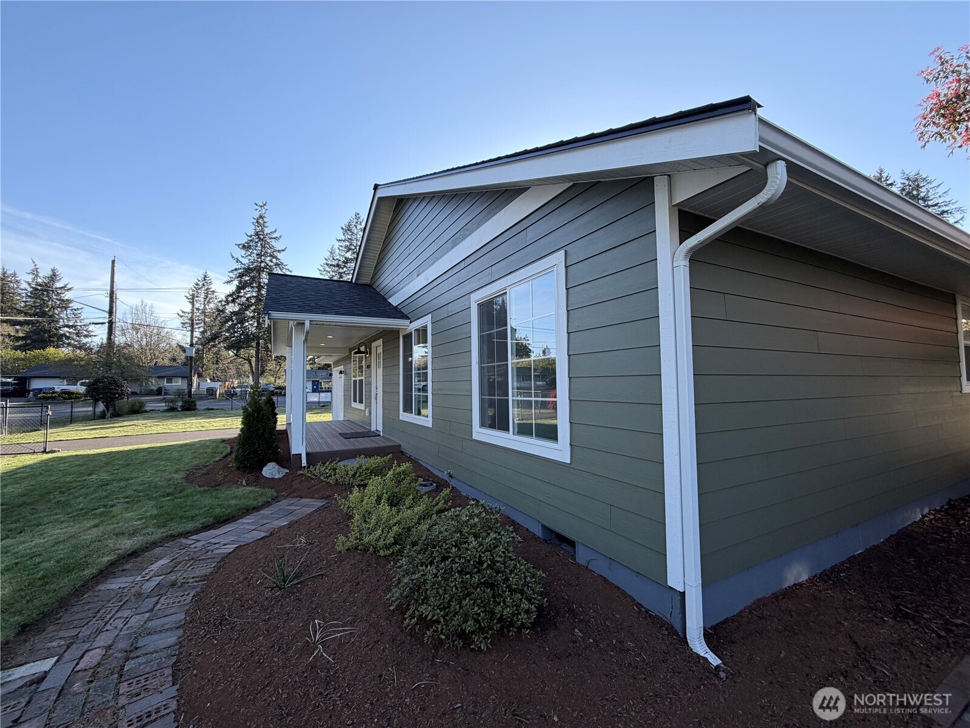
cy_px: 364
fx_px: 392
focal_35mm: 14
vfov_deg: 85.7
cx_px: 485
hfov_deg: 102.1
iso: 50
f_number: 2.2
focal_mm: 2.22
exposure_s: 1/502
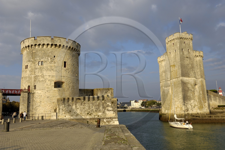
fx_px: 187
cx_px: 112
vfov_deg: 43.5
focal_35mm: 30
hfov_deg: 62.0
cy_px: 75
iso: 100
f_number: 10
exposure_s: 1/160
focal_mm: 20
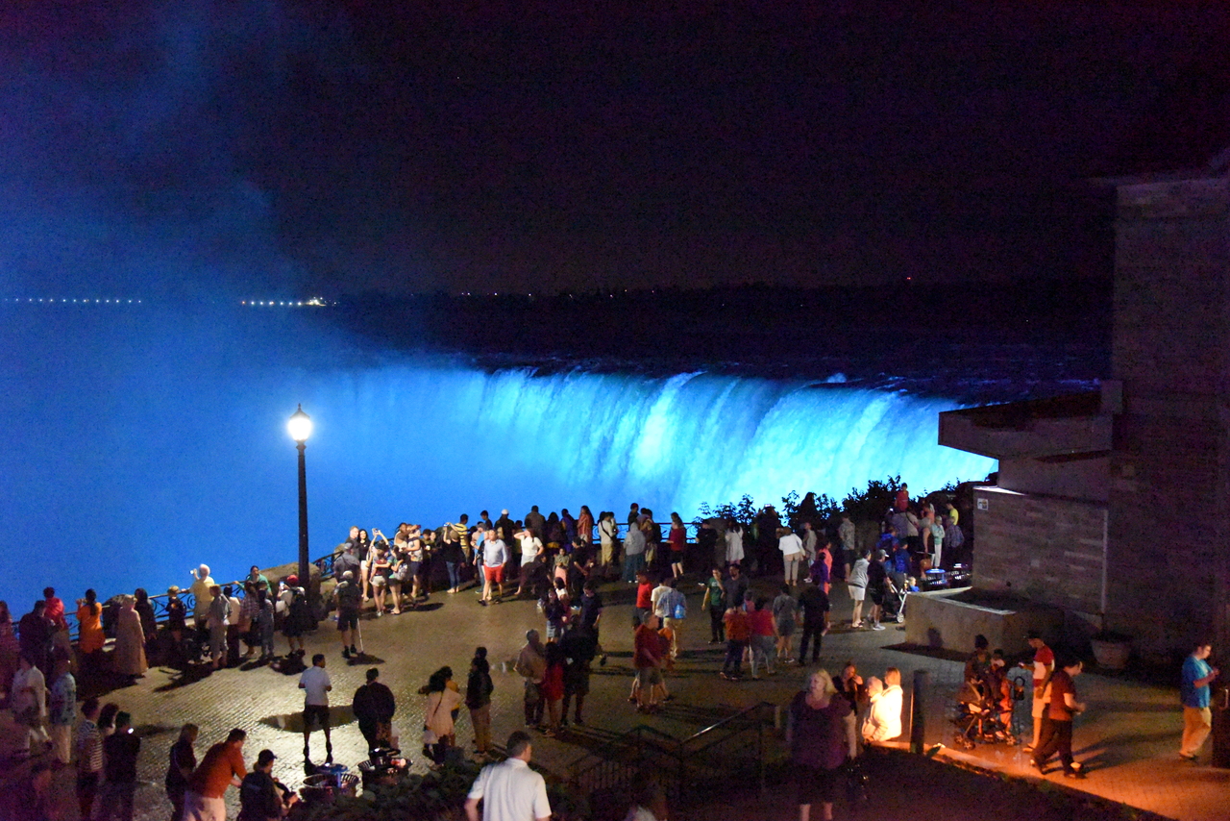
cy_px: 410
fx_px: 1538
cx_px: 615
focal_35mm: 45
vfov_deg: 29.9
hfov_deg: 43.6
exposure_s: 1/100
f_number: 4.5
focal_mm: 45
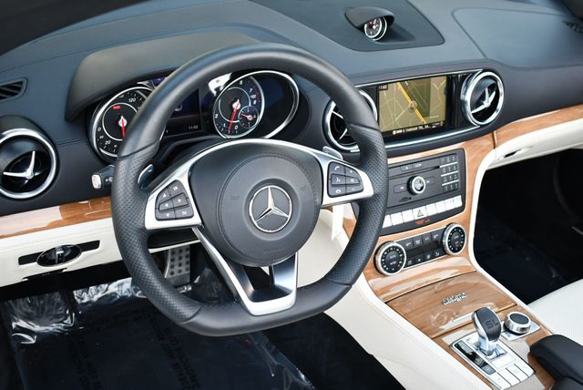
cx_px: 292
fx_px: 648
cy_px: 195
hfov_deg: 48.4
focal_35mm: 40
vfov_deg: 33.5
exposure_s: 1/250
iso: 560
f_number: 3.8
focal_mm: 20
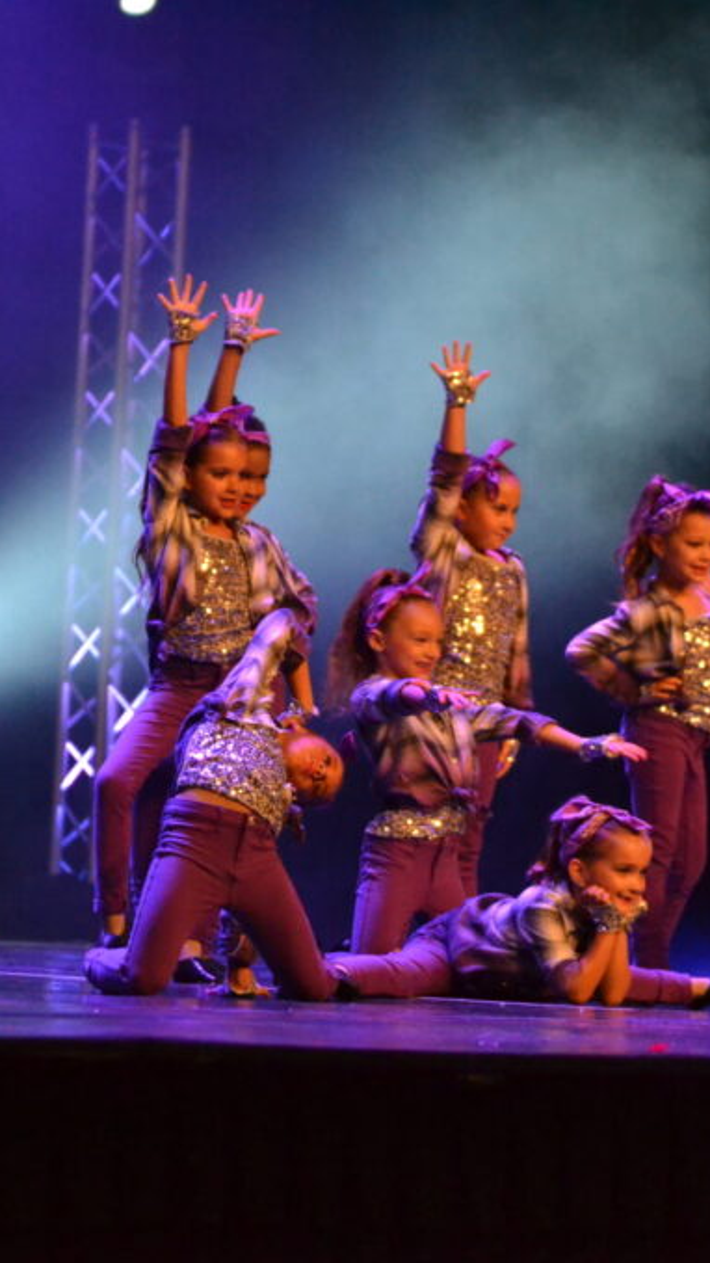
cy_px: 633
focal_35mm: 166
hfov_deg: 7.3
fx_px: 5555
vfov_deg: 13.0
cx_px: 372
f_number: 2.8
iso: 3200
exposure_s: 1/800
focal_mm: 70
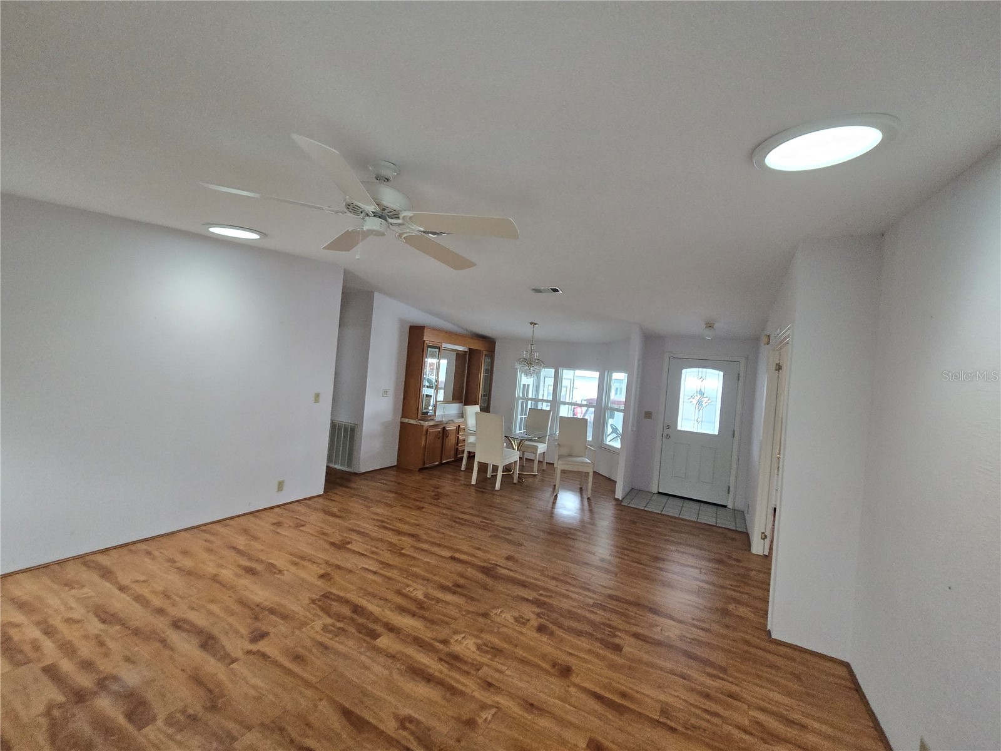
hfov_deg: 106.2
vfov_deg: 89.9
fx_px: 376
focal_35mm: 13
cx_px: 500
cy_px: 376
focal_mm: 2.2
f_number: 2.2
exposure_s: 1/60
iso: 320
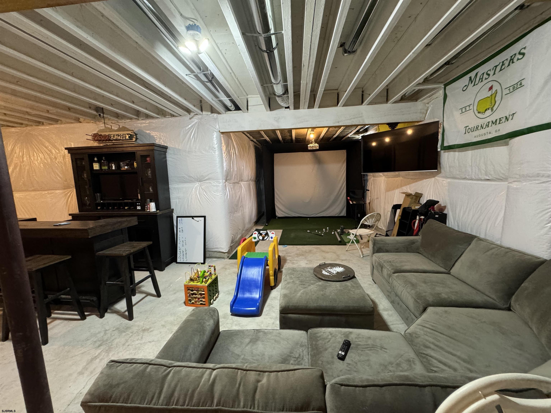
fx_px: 223
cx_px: 276
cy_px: 206
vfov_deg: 85.7
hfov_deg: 102.1
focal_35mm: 14
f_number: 2.2
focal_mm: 2.22
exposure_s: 1/60
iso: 500
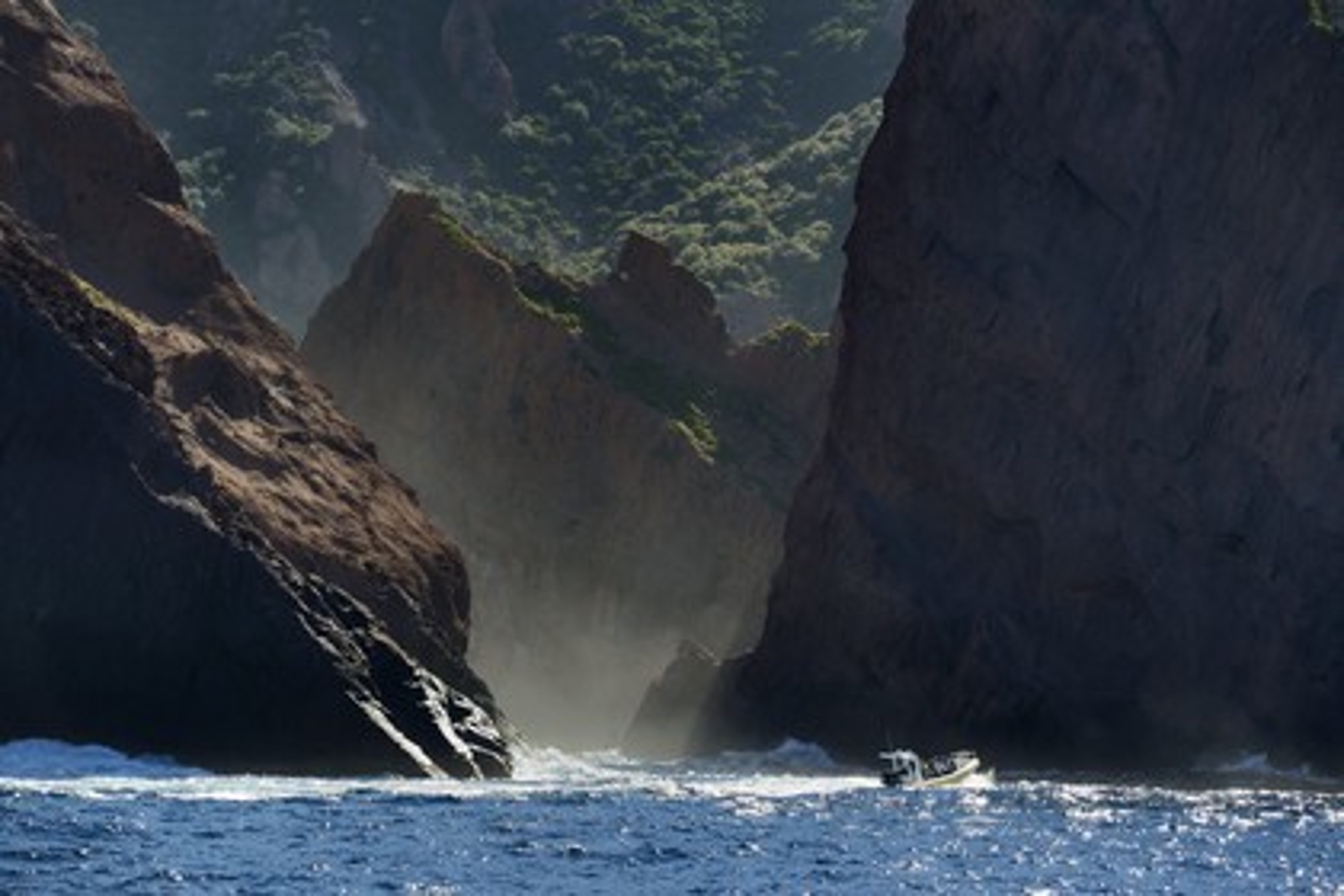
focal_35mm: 180
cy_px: 448
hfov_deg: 11.4
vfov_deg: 7.6
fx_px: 6719
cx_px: 672
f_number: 9
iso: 400
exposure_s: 1/640
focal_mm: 180
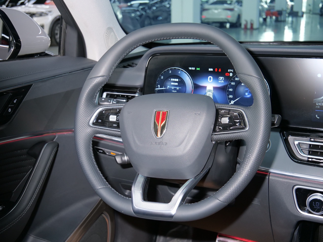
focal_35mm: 44
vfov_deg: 32.9
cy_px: 121
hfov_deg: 42.9
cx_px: 162
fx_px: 411
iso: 800
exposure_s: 1/30
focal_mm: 22
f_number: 4.2
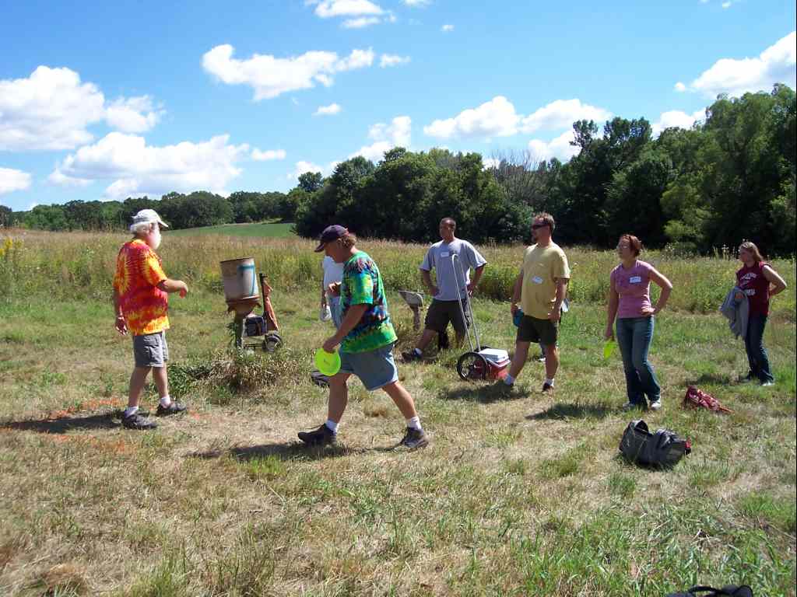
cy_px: 298
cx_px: 398
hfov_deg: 54.0
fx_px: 783
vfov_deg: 41.8
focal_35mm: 34
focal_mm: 5.6
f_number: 5.6
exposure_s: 1/350
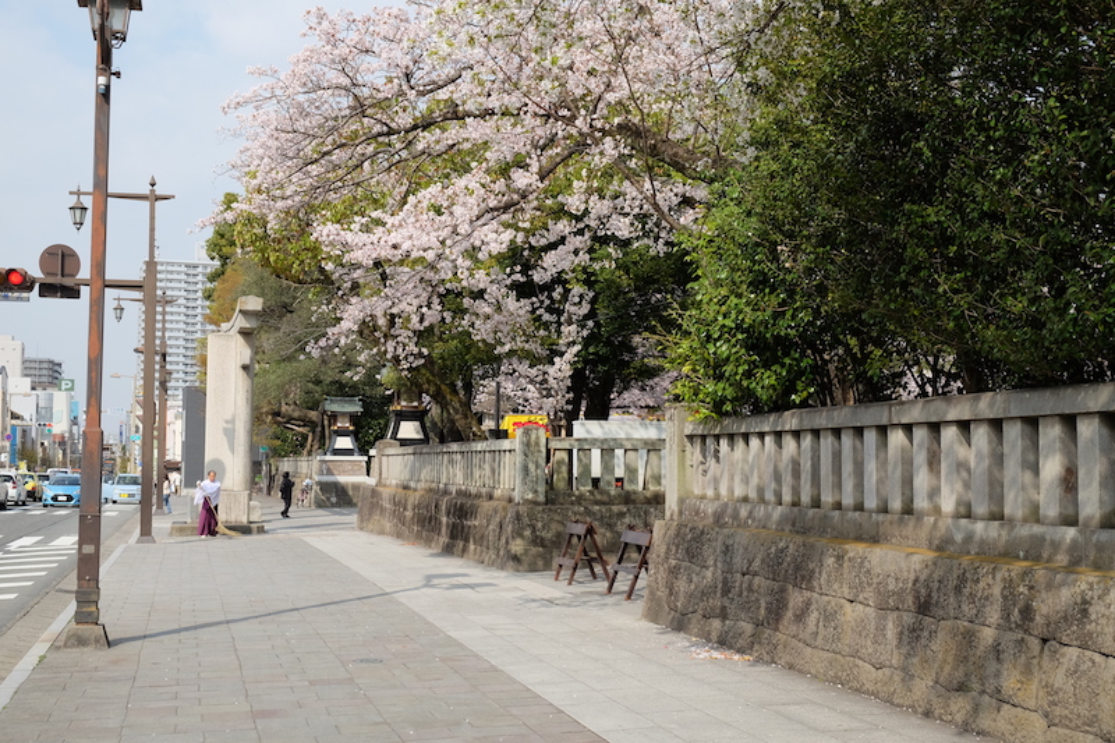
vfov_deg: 31.2
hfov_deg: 45.4
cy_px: 372
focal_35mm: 43
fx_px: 1331
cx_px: 558
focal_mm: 28.9
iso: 400
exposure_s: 1/420
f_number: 8
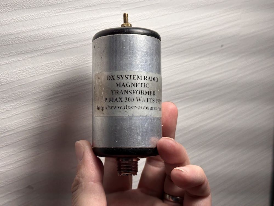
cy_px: 103
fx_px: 380
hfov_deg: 39.7
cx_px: 137
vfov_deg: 30.3
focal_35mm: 48
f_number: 1.78
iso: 64
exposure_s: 1/200
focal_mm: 6.86
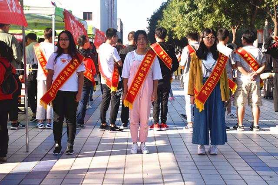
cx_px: 139
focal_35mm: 63
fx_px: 486
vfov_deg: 21.5
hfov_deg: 31.9
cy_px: 92
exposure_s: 1/250
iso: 280
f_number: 8
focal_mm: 42
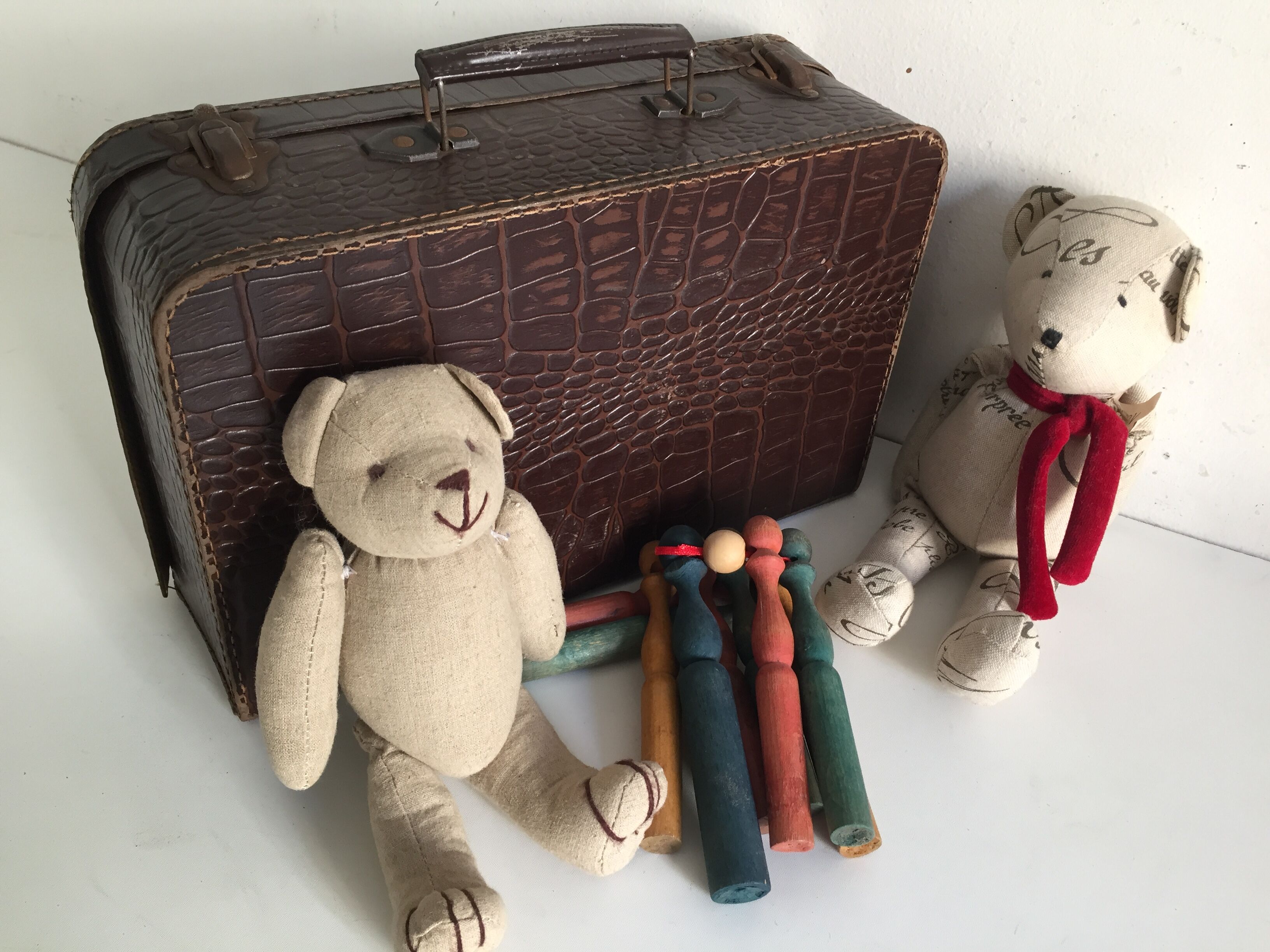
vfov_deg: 48.2
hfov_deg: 61.7
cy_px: 476
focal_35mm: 29
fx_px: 1064
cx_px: 635
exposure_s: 1/33
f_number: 2.2
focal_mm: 4.15
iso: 80
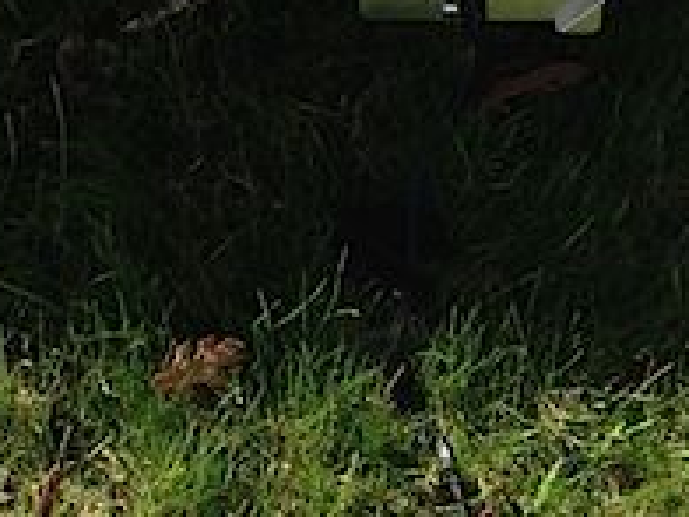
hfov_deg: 19.4
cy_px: -183
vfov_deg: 14.0
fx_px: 2010
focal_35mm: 101
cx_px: 327
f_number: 2.4
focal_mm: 4.12
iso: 50
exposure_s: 1/653
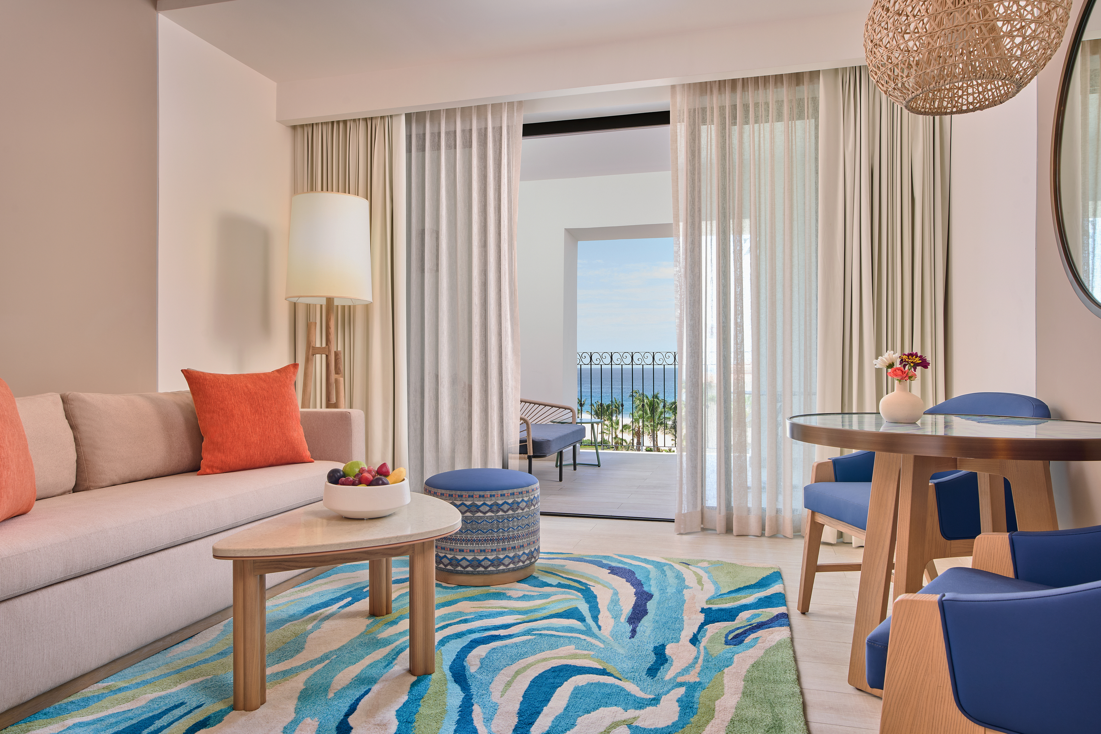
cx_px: 550
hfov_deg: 76.1
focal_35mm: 23
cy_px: 367
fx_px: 703
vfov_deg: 55.1
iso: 200
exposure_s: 4
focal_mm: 23
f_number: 13
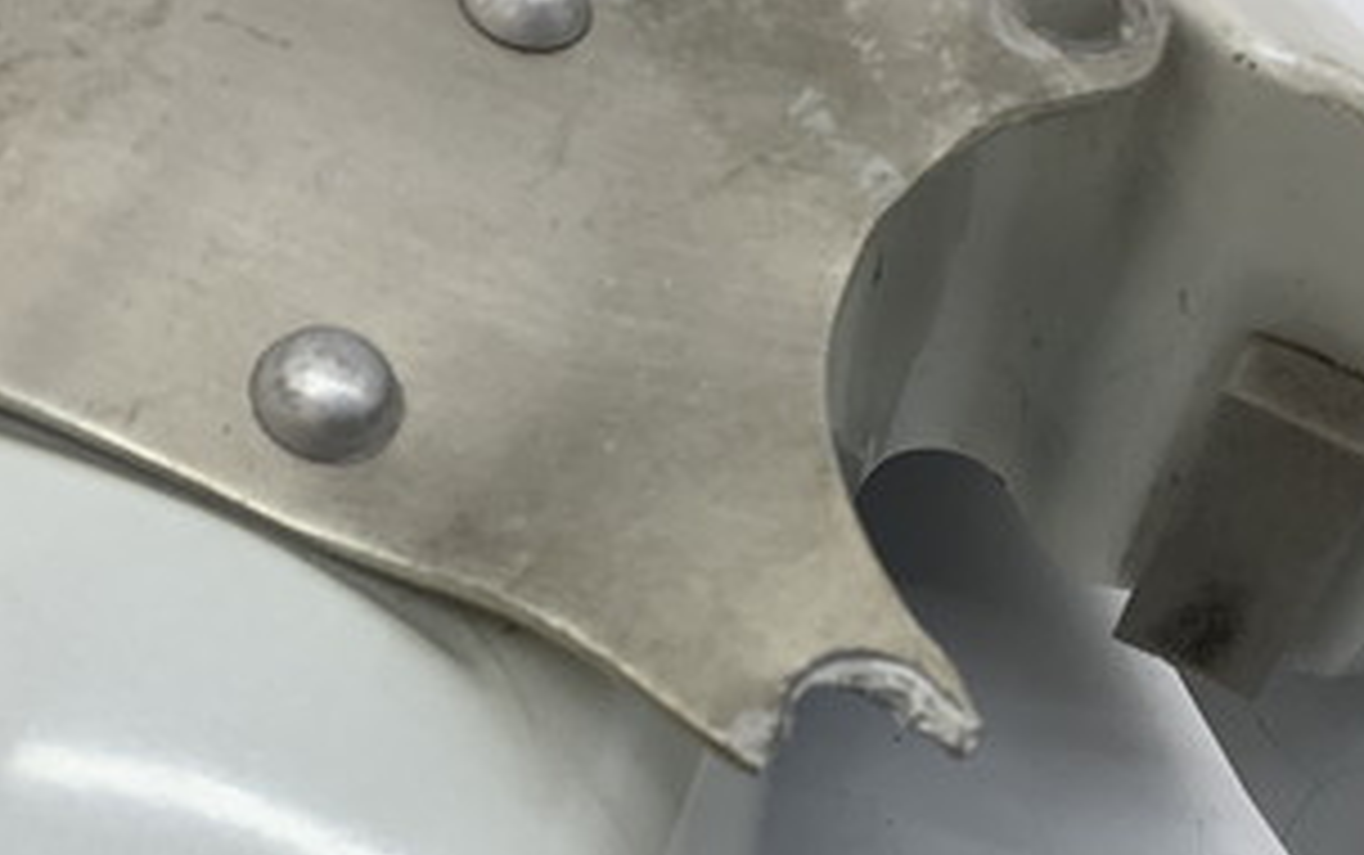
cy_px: 644
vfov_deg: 19.9
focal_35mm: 65
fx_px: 2419
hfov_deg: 31.5
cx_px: 617
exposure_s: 1/120
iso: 40
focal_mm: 3.3
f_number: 2.4
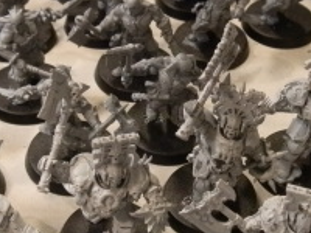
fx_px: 674
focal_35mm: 75
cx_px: 179
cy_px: 124
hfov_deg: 26.0
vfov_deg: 19.6
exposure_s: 1/100
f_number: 3.1
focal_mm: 5
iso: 400
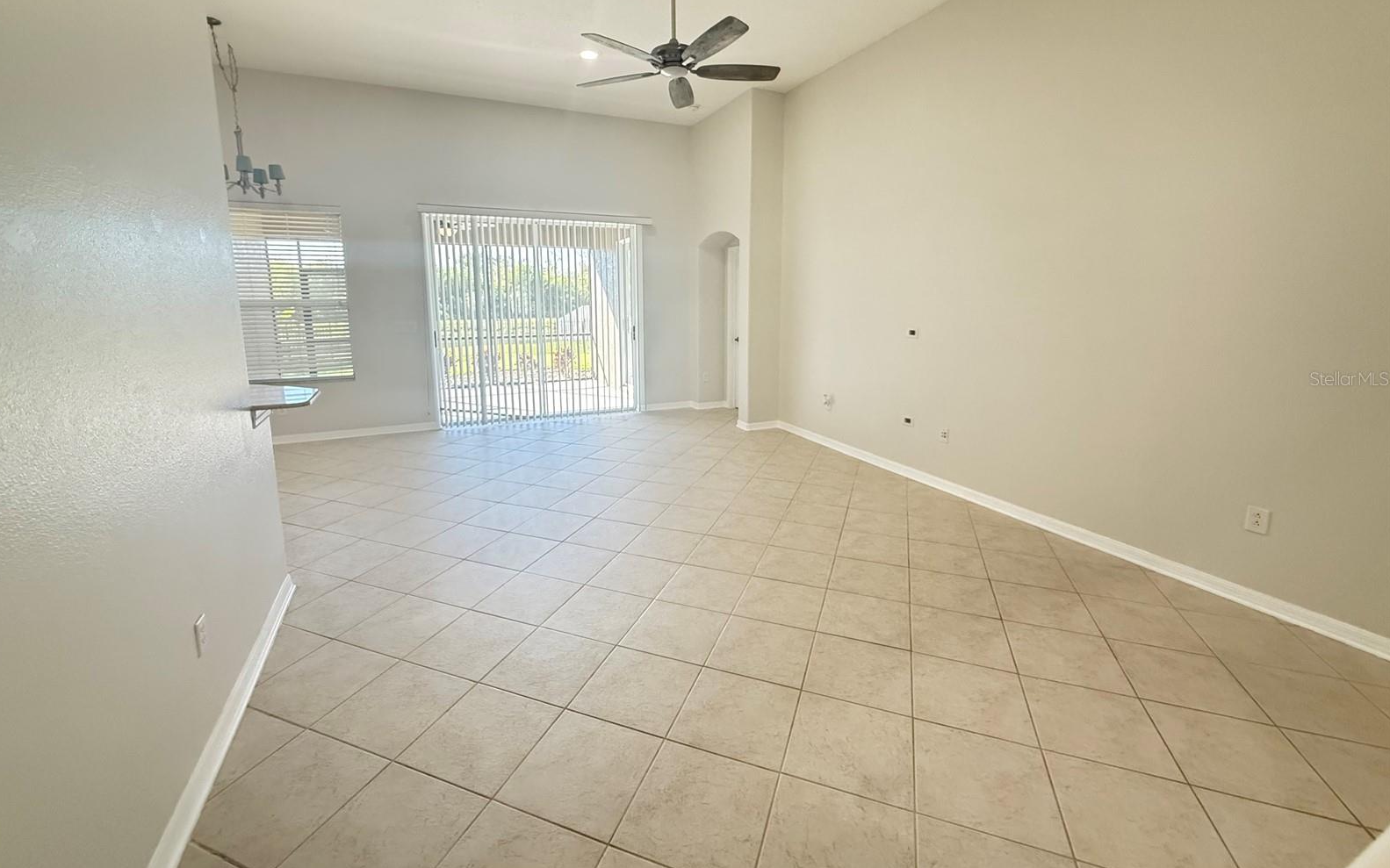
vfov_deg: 74.4
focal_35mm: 15
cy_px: 378
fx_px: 568
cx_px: 690
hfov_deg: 101.5
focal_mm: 2.22
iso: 640
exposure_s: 1/120
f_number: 2.2
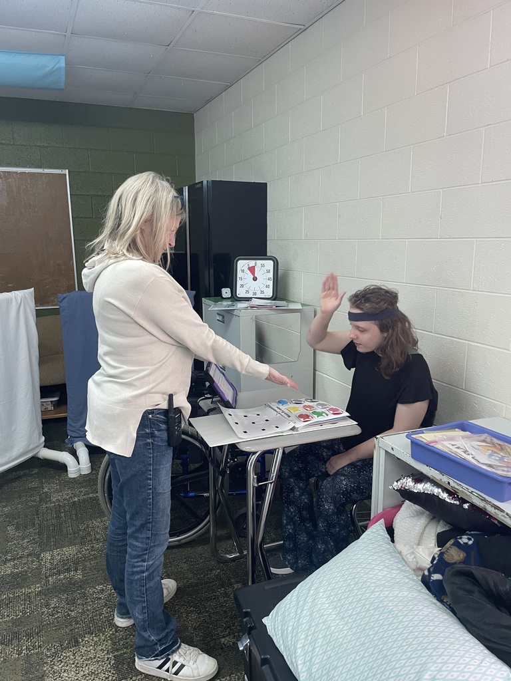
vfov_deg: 67.3
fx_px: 512
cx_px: 256
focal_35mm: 26
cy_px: 340
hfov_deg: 53.1
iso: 160
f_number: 1.6
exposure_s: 1/60
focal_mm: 4.2
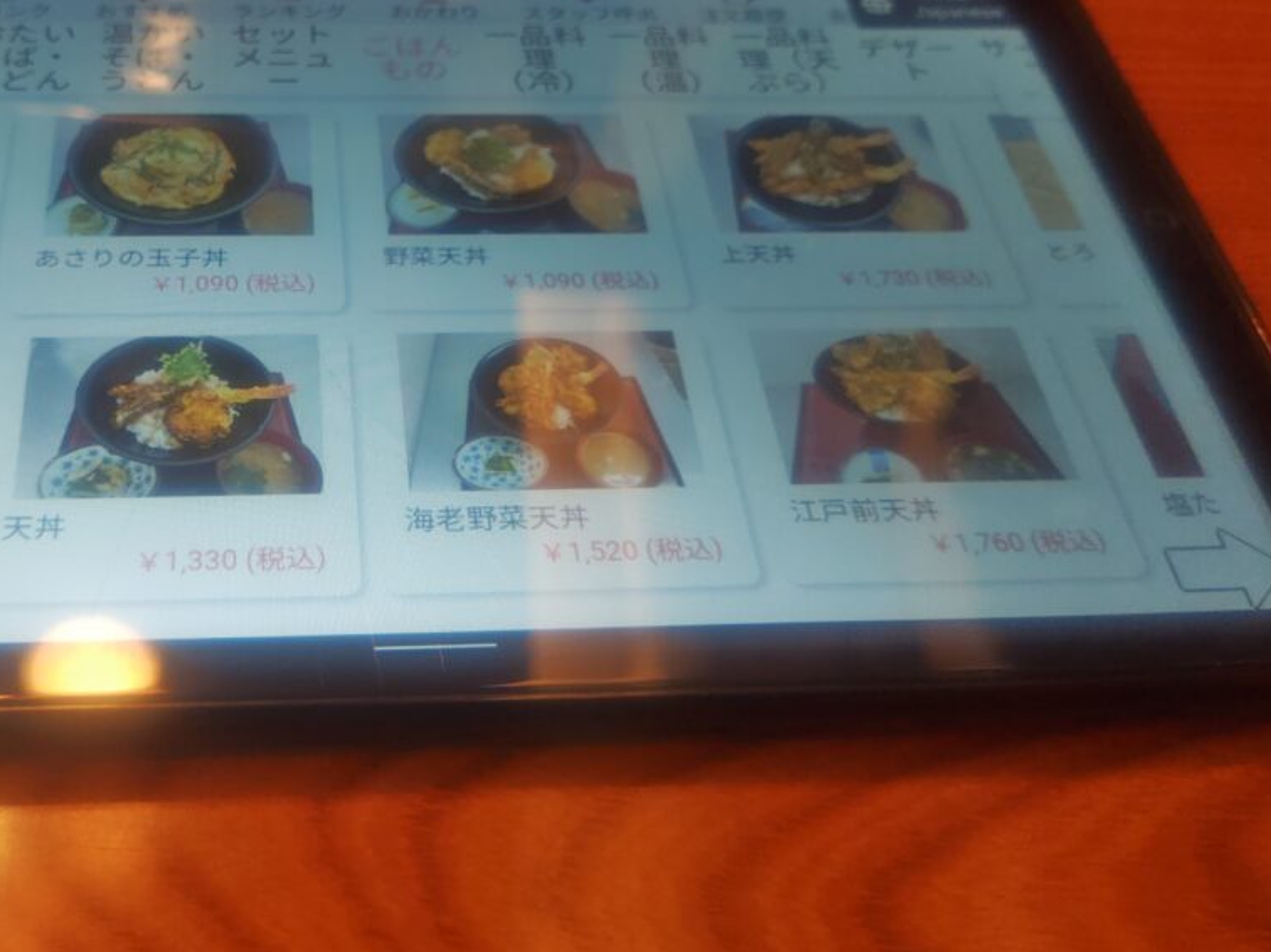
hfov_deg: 46.7
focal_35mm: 39
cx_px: 372
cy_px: 283
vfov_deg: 36.3
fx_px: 1432
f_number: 1.9
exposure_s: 1/60
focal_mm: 5.56
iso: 265
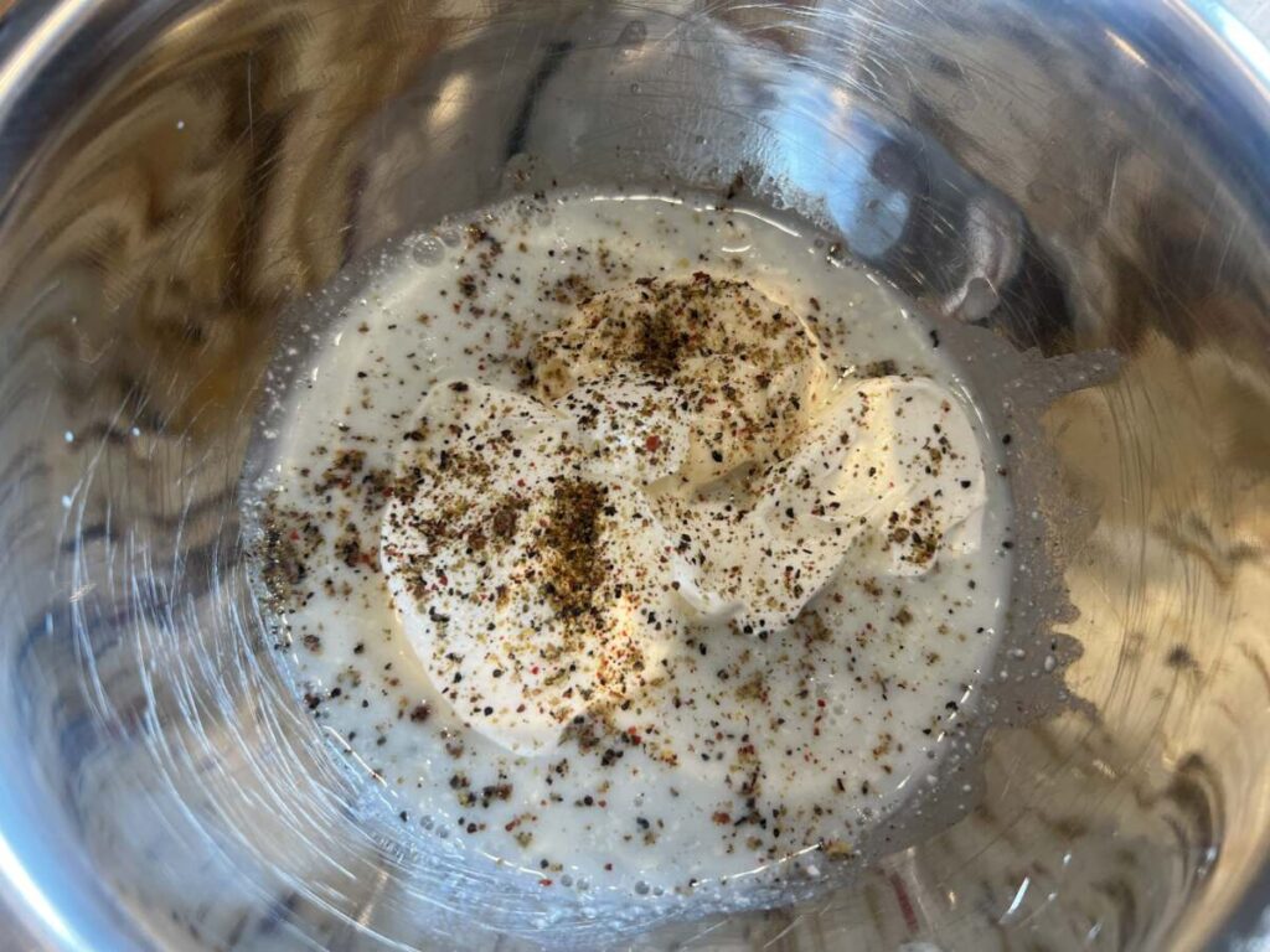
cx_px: 635
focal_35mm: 26
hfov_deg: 67.3
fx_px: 954
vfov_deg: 53.1
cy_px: 476
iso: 50
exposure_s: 1/120
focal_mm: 5.7
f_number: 1.5
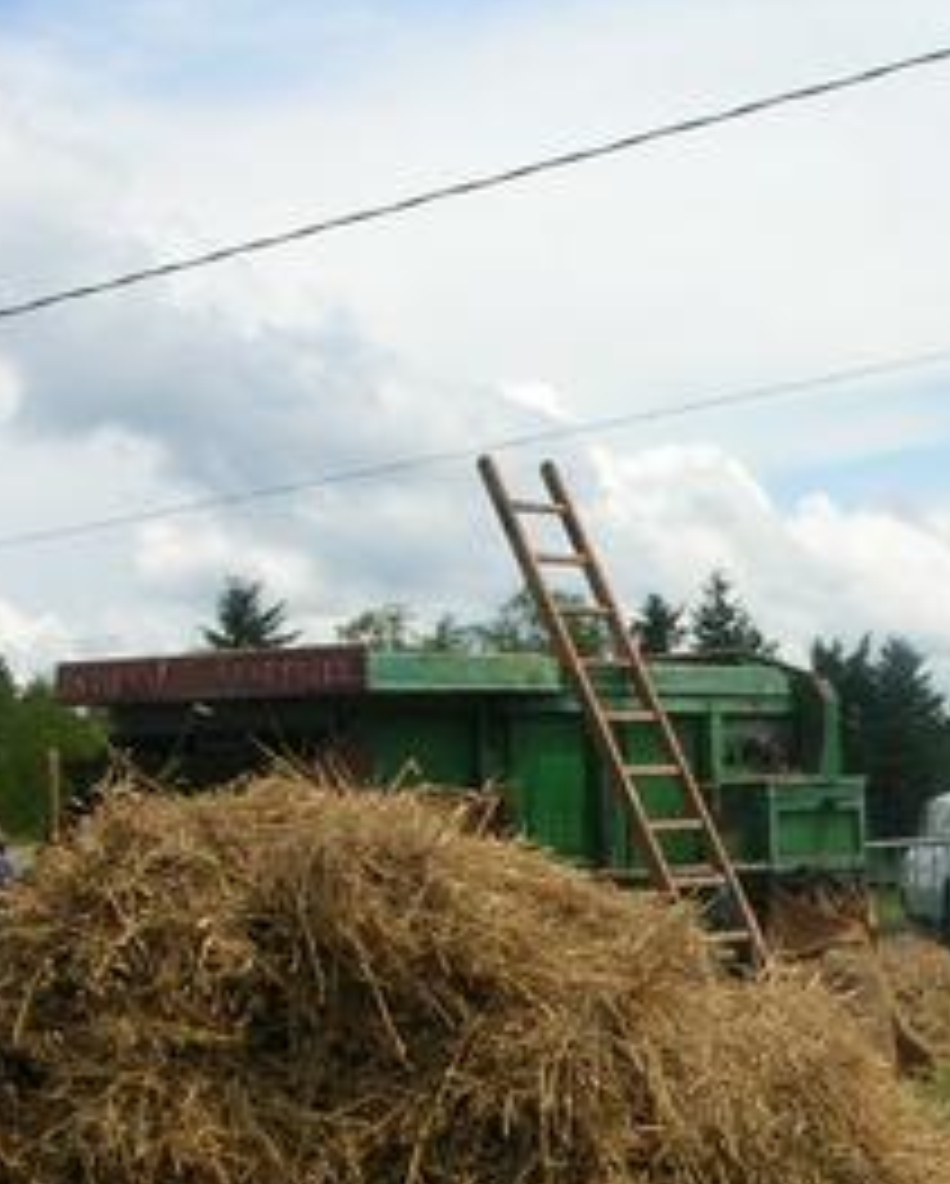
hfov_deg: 17.9
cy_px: 774
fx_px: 2912
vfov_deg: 22.9
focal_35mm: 83
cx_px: 1045
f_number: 5.6
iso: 50
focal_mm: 5.8
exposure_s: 1/314
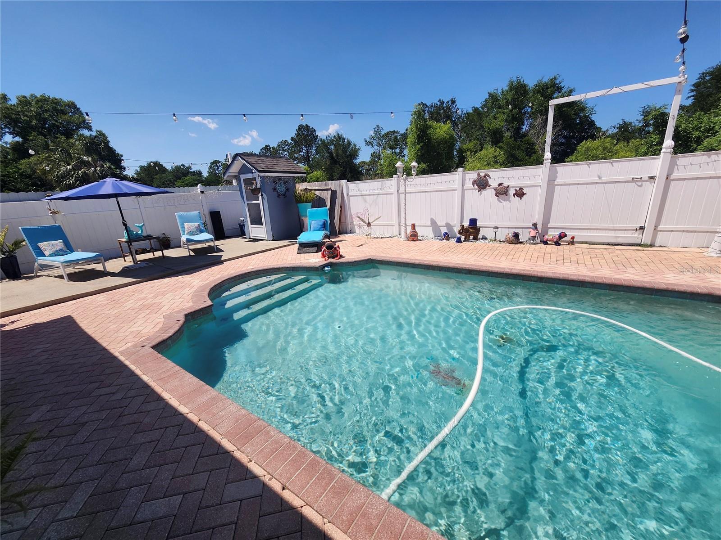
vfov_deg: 89.9
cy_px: 270
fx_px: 271
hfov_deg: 106.2
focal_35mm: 13
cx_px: 360
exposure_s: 1/2568
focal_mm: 1.74
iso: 40
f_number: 2.2
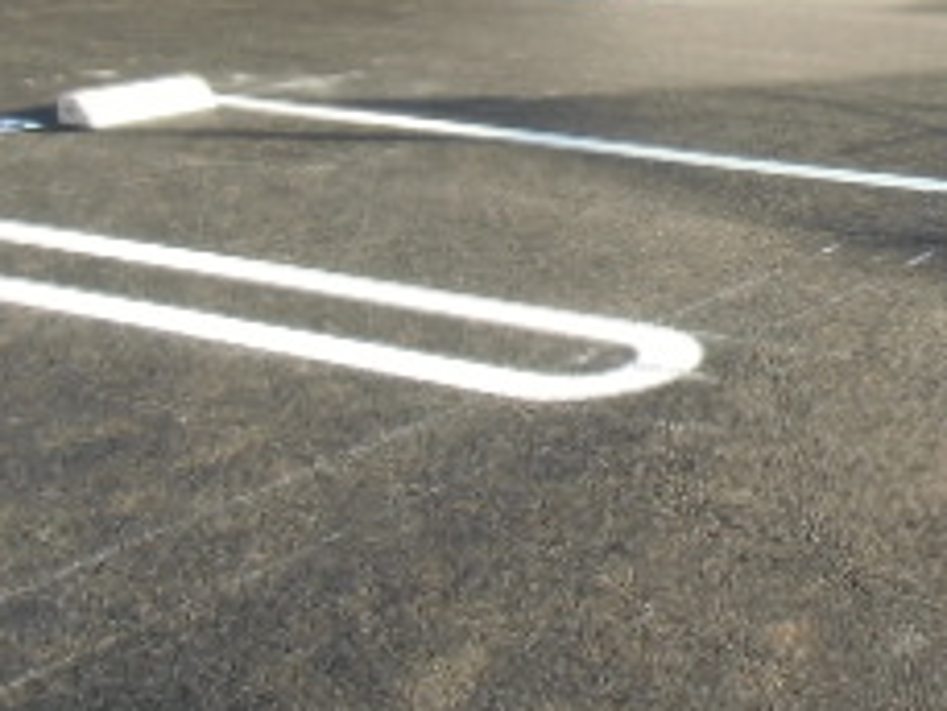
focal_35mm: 67
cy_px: 252
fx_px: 1834
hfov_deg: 25.8
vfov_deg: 21.9
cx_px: 1150
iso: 64
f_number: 3
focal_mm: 4.24
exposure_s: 1/160
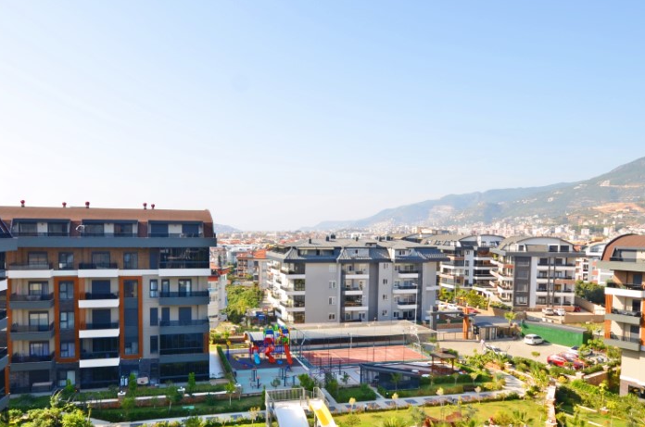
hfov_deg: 71.4
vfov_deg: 50.9
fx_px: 447
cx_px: 288
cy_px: 245
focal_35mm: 25
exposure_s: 1/200
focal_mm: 10
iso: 100
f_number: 7.1
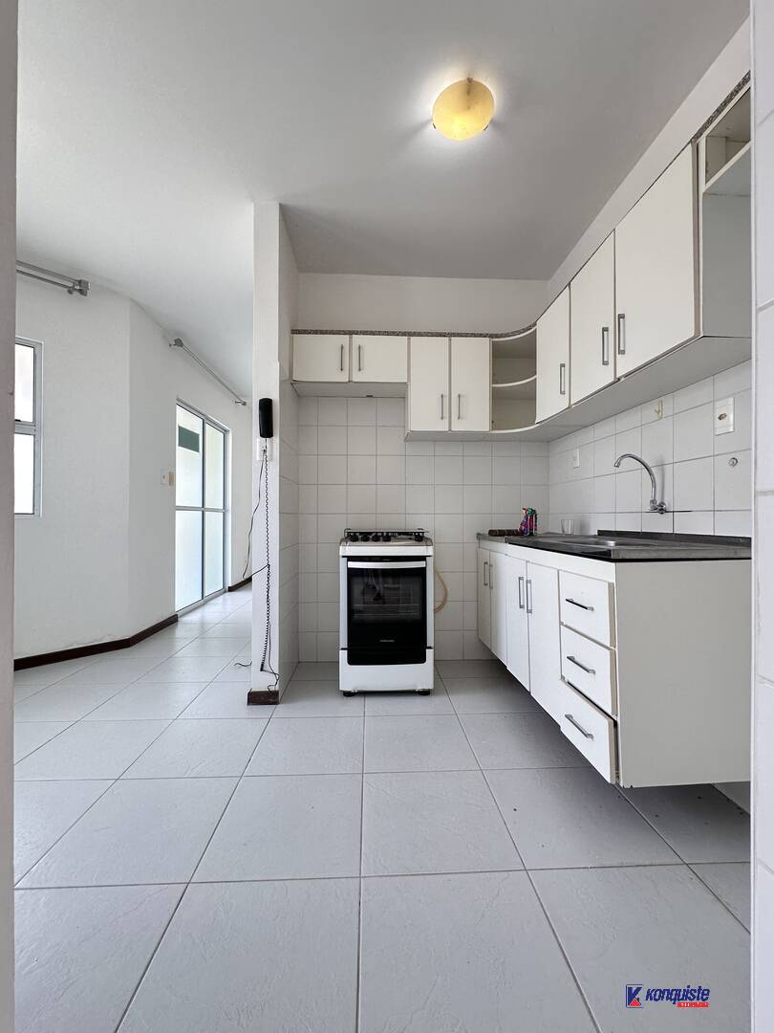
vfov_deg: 102.1
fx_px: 417
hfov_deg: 85.7
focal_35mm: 14
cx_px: 387
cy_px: 516
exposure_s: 1/120
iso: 100
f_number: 2.2
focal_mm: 2.22
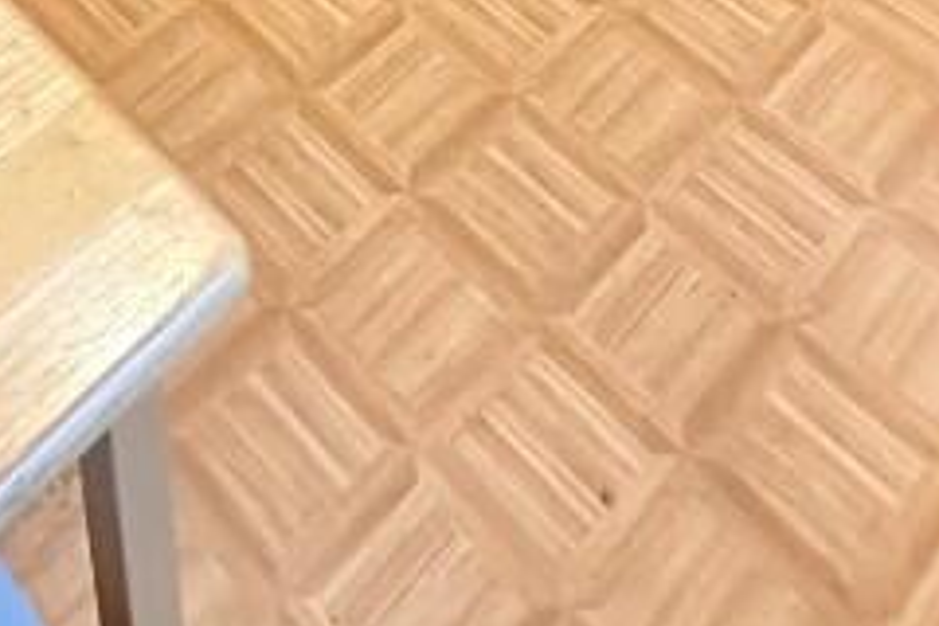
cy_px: -704
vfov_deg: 15.9
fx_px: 1617
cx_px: 262
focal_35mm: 62
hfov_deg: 31.9
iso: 1000
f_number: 2.2
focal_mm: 2.22
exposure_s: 1/50
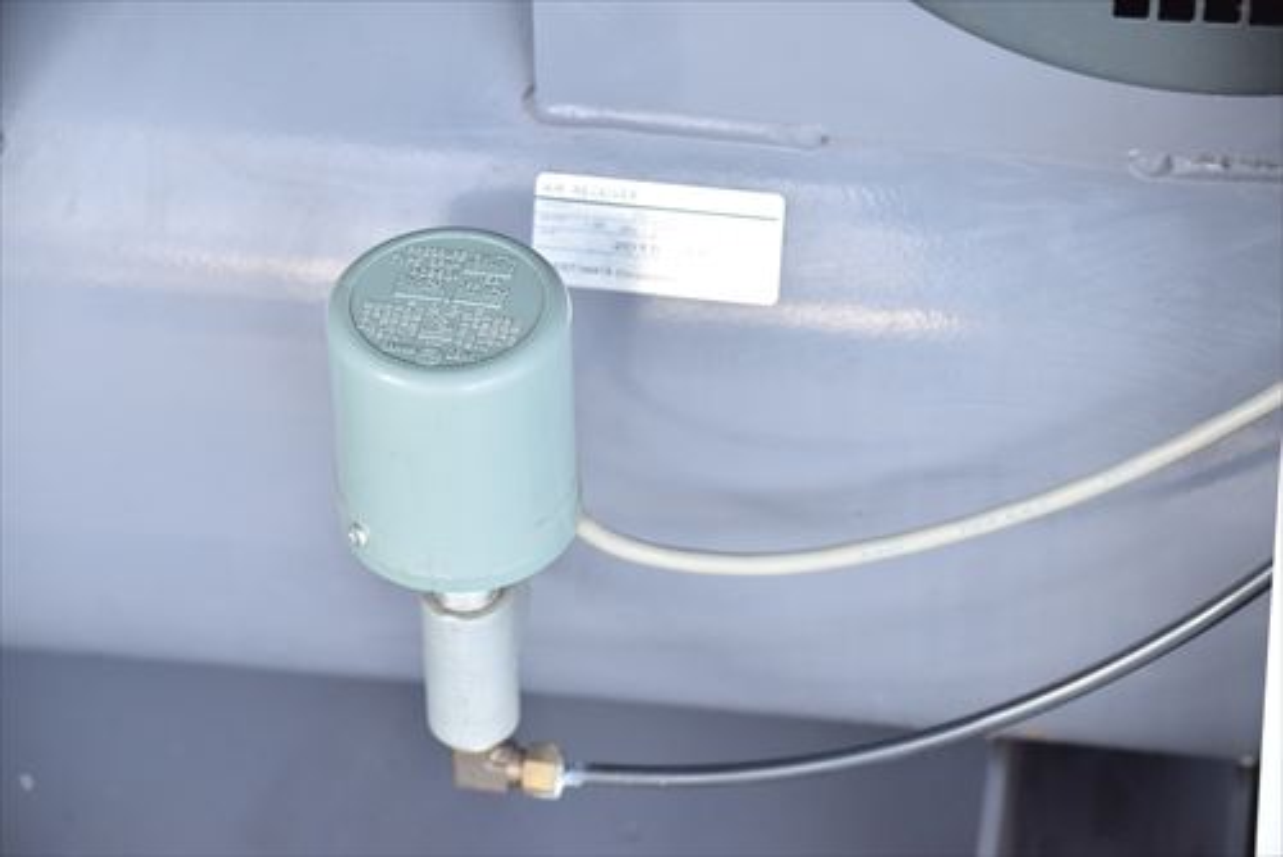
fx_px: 4172
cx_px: 642
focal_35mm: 117
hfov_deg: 17.5
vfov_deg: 11.7
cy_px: 428
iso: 1250
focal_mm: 78
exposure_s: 1/200
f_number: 6.3
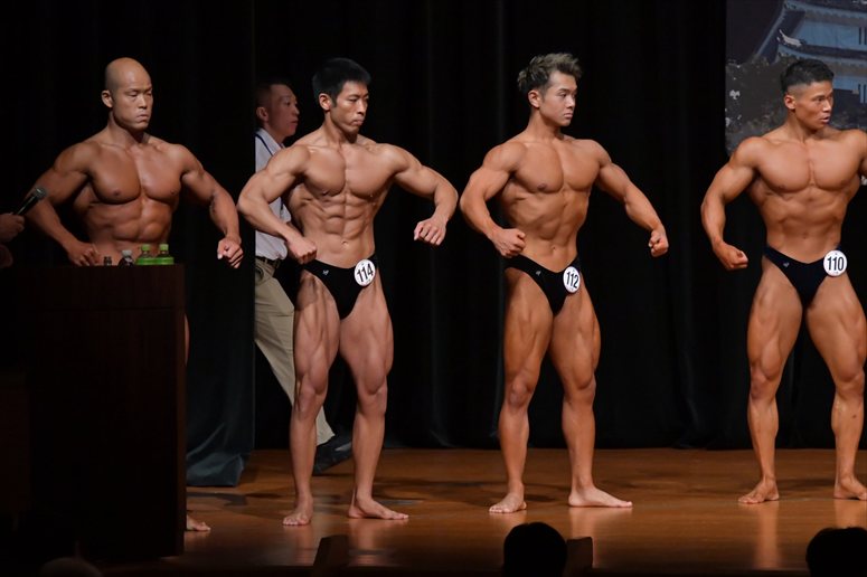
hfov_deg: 7.6
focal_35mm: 270
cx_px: 434
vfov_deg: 5.1
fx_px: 6499
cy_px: 288
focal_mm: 180
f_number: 5.6
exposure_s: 1/400
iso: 5000
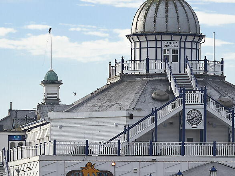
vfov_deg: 3.6
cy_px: 243
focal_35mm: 412
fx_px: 2797
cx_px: 211
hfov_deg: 4.8
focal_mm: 105
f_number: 11
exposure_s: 1/160
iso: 200
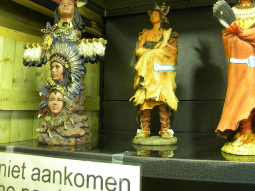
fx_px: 273
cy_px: 76
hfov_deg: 49.4
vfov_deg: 38.5
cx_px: 167
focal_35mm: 37
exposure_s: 1/7.9
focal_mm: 5
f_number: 3.5
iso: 210
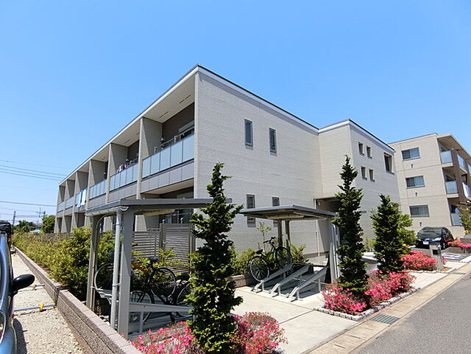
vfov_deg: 68.7
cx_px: 236
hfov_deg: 84.7
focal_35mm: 19
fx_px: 259
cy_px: 177
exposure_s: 1/320
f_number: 6.9
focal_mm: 4.06
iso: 80
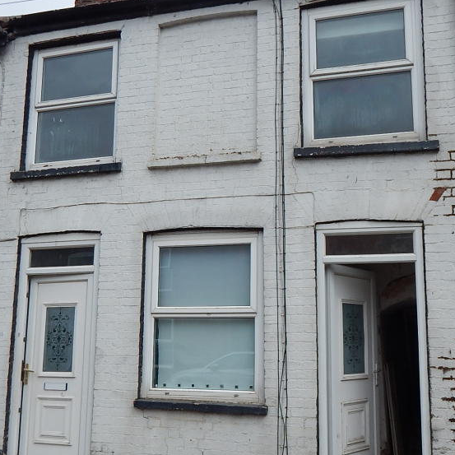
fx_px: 535
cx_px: 253
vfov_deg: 46.0
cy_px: 246
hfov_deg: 46.0
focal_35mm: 36
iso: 125
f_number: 6
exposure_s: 1/500
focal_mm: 4
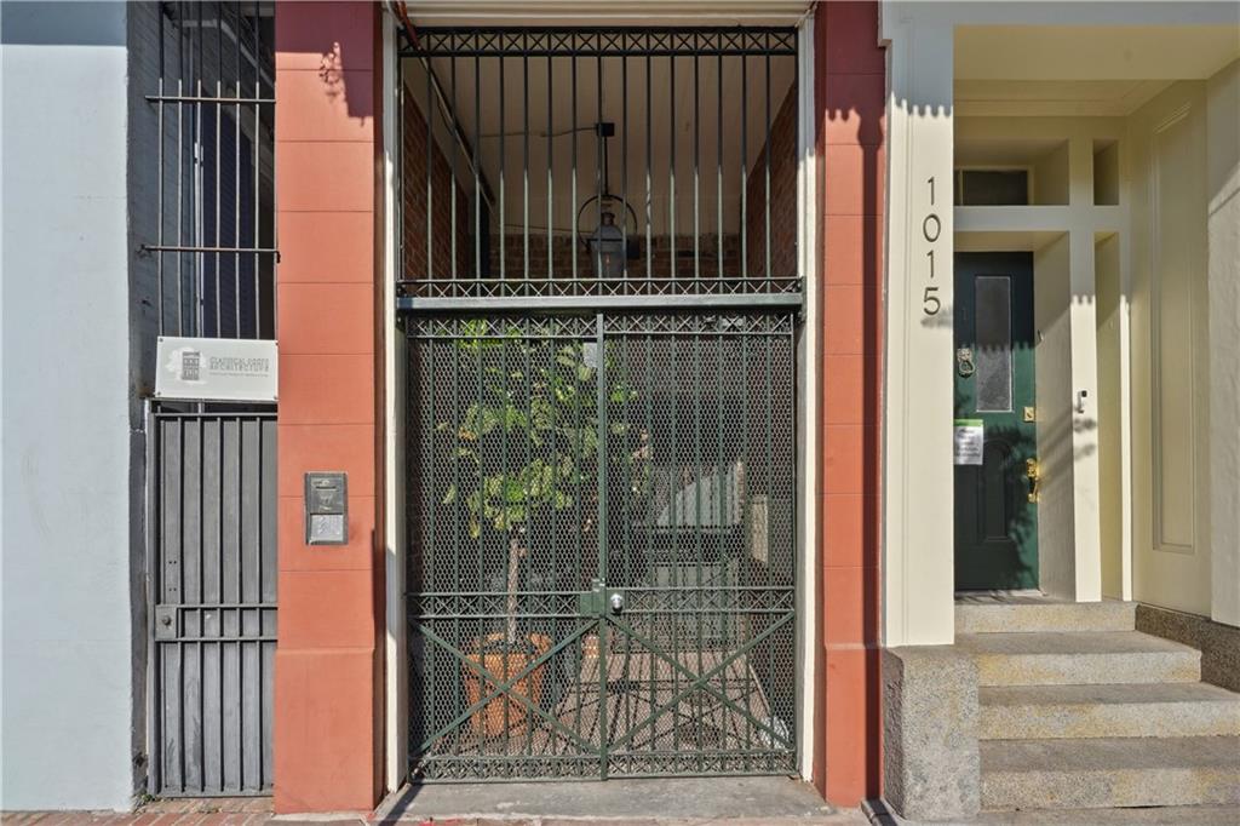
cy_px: 413
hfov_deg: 93.3
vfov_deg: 70.4
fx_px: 585
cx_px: 620
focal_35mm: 17
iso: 800
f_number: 11
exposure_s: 1/800
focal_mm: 17
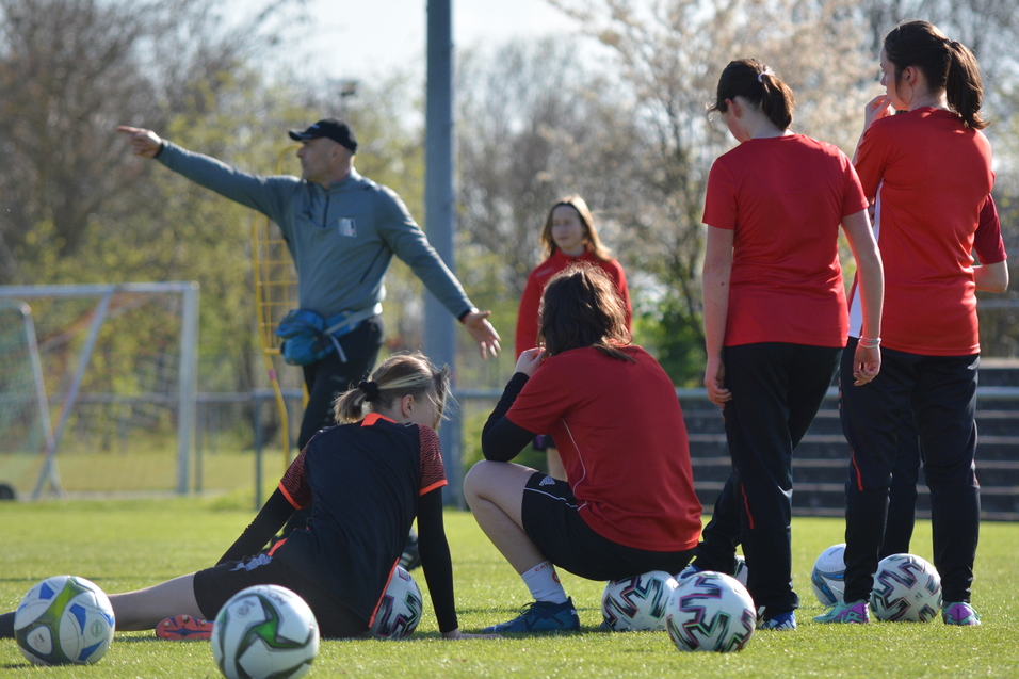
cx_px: 510
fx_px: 8914
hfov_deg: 6.5
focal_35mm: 315
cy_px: 340
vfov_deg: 4.4
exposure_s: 1/1600
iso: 400
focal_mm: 210
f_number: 6.3
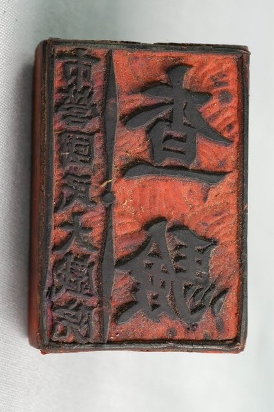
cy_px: 206
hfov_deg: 15.1
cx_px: 137
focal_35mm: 90
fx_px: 1030
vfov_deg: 22.6
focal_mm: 60
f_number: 11
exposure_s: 1/6
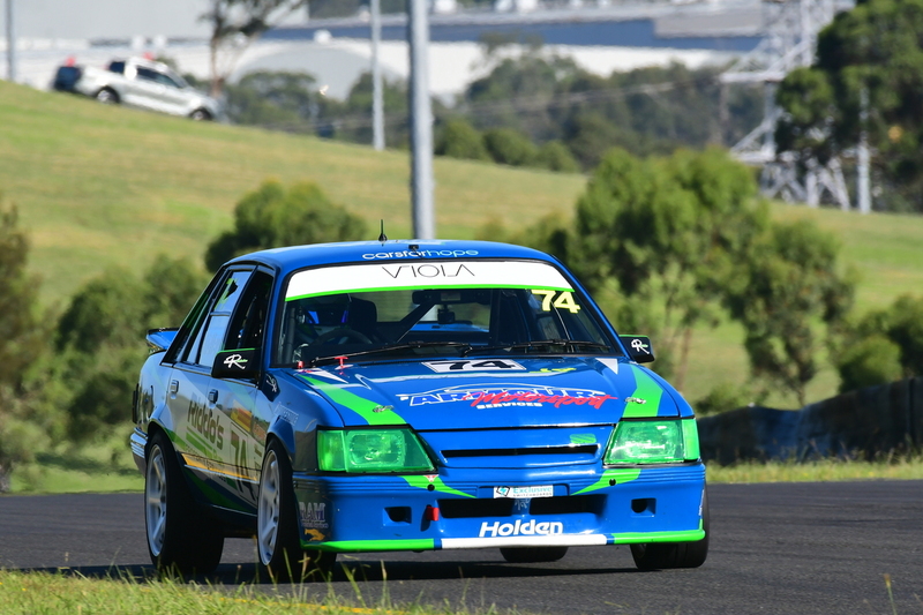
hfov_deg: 2.8
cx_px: 462
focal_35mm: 750
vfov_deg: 1.8
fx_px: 19224
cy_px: 308
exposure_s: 1/640
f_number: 11
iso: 500
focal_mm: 500
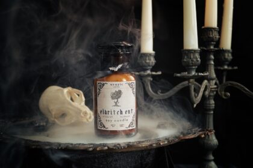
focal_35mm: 48
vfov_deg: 28.1
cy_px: 84
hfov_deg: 41.1
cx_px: 126
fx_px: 337
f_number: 4
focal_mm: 32
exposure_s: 1/160
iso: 1600
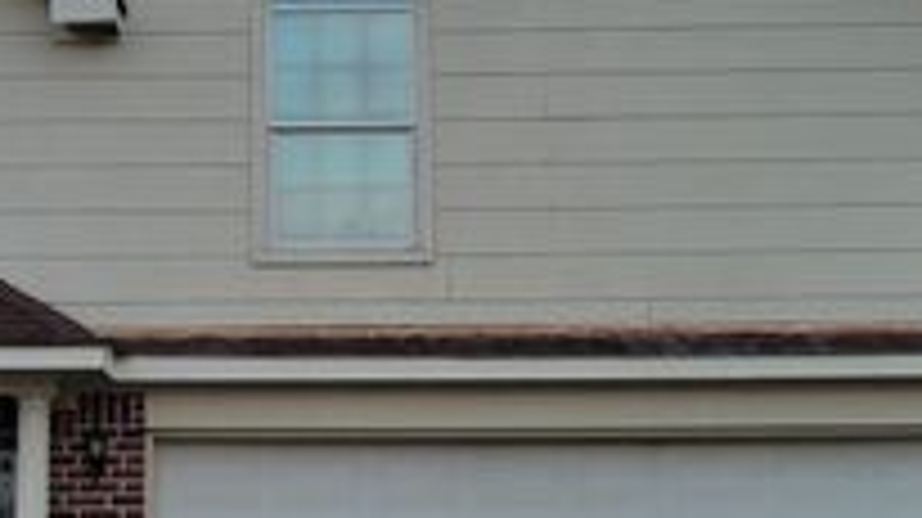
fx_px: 1686
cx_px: 306
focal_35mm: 69
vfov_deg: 17.4
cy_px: 318
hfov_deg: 30.4
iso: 40
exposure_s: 1/200
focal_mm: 5.4
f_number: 1.8
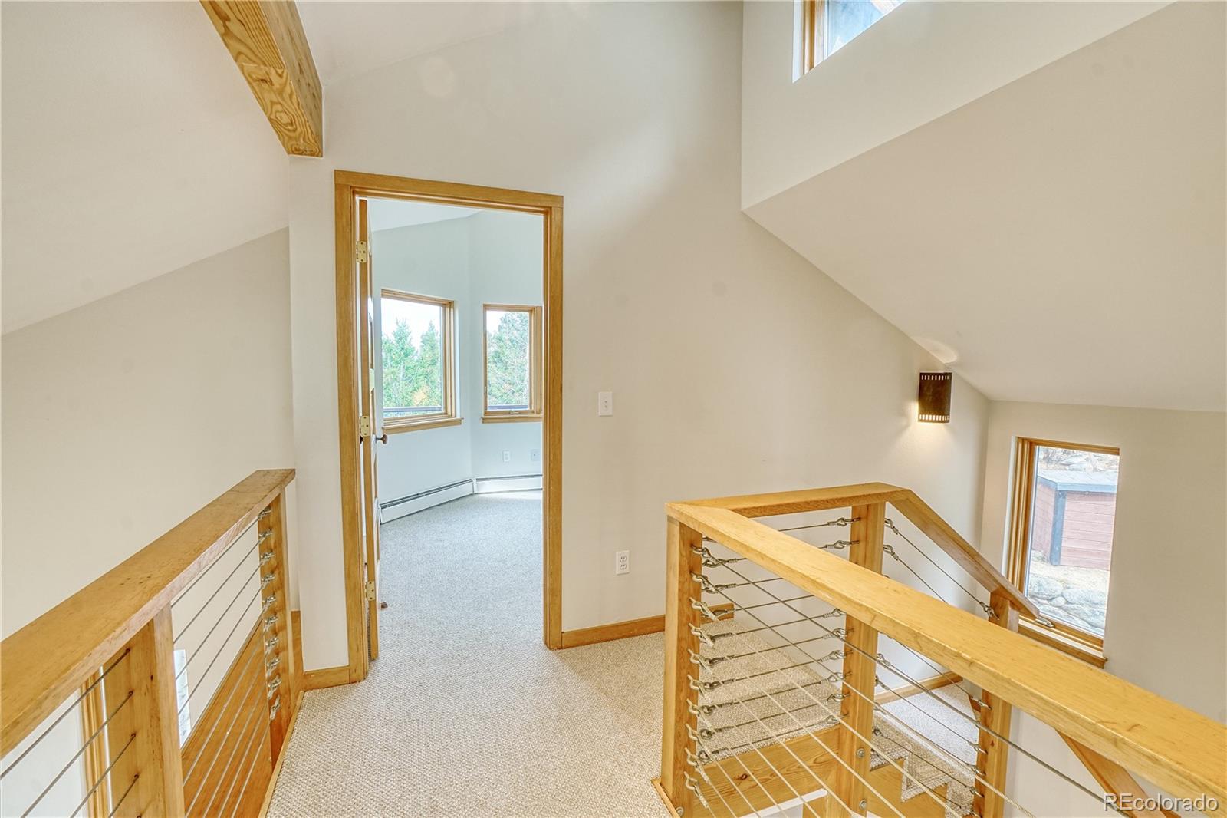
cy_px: 409
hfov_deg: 100.4
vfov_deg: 77.3
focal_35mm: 15
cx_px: 614
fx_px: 511
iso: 200
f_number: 13
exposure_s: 1/4
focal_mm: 10
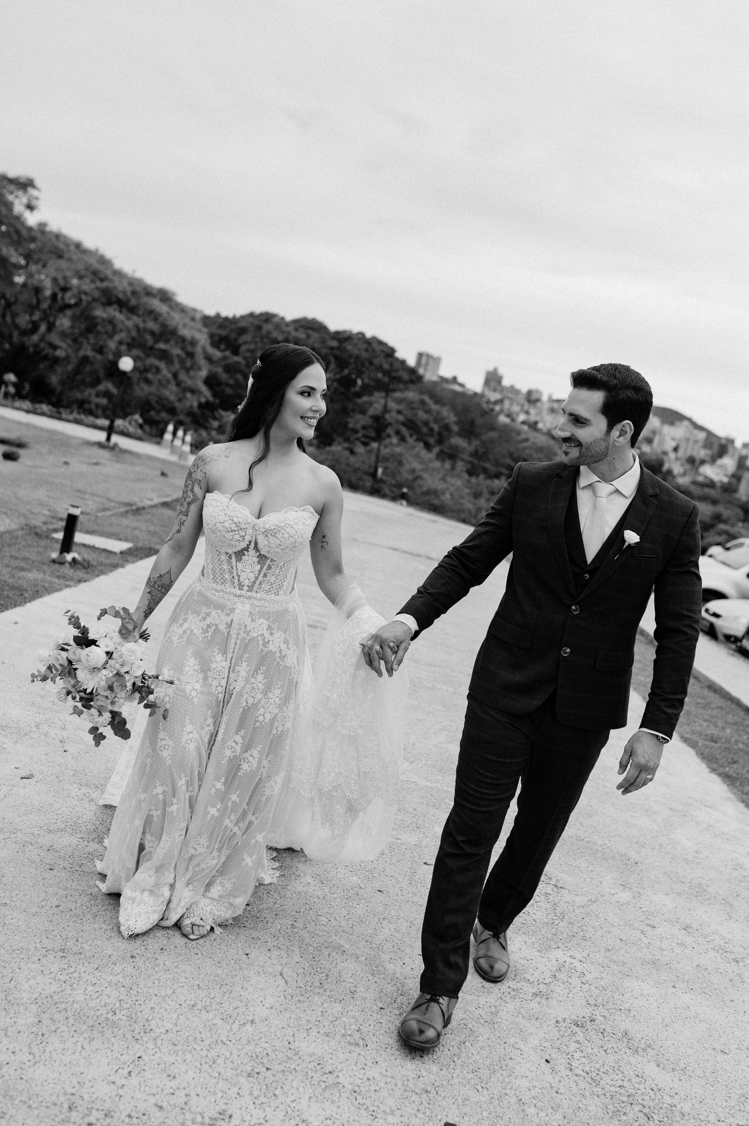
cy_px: 563
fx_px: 1094
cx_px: 374
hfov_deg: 37.8
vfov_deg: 54.5
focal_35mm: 35
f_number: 3.2
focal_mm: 35
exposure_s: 1/1000
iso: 1250
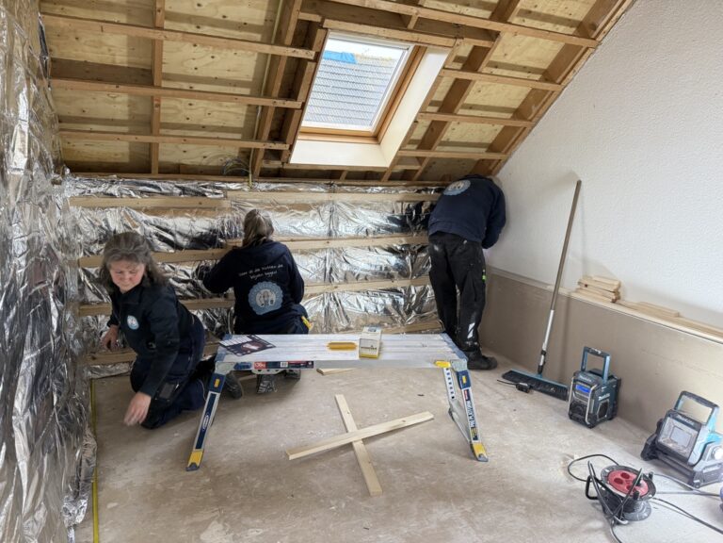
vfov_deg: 56.8
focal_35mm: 24
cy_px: 272
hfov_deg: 71.6
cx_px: 362
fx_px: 501
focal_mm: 6.76
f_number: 1.78
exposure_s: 1/100
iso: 160
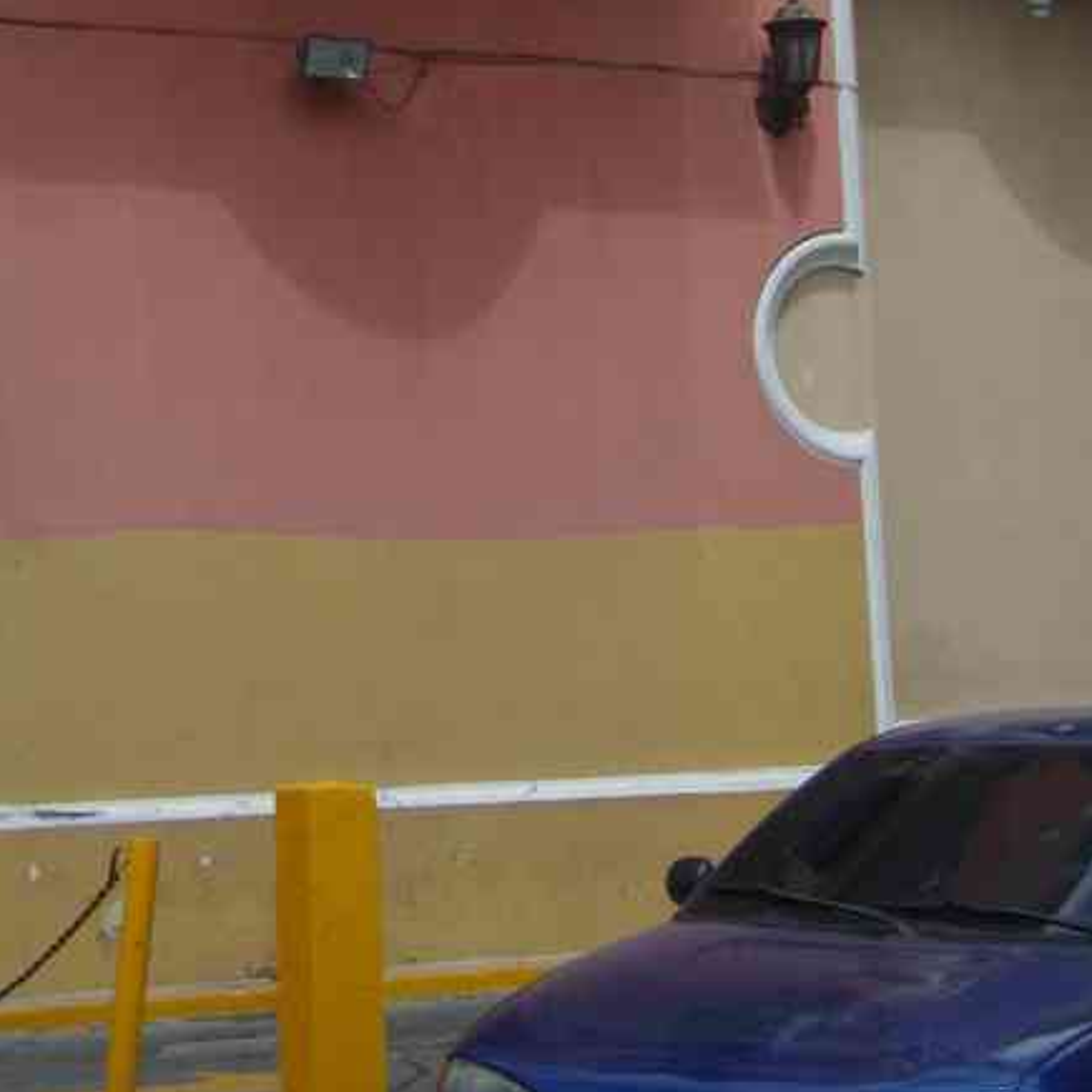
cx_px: 309
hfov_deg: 20.5
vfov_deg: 20.1
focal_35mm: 84
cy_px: 26
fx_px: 2998
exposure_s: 1/400
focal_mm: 29.4
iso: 200
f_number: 4
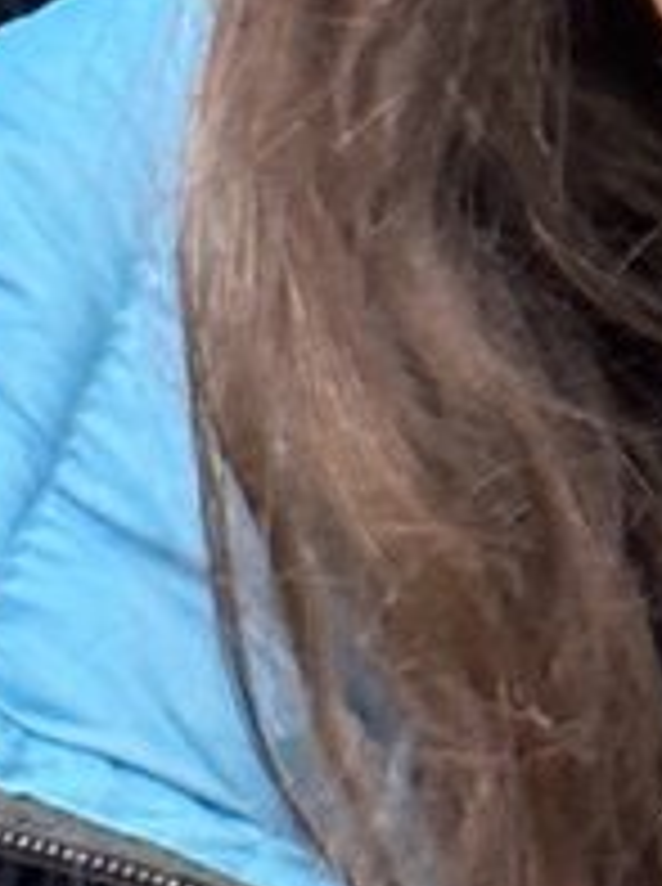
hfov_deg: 5.0
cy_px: -229
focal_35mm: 293
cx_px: 1238
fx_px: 7496
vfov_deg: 6.7
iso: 80
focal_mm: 6.86
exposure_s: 1/172
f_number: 1.78
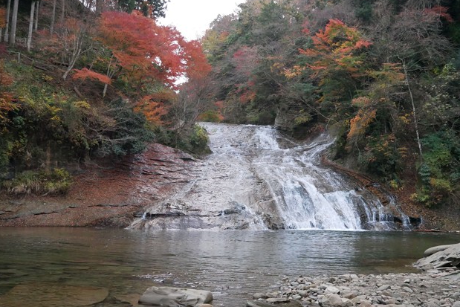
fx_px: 562
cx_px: 229
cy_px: 163
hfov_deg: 44.5
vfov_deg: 30.5
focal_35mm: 44
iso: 3200
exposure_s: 1/80
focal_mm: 21
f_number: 4.5
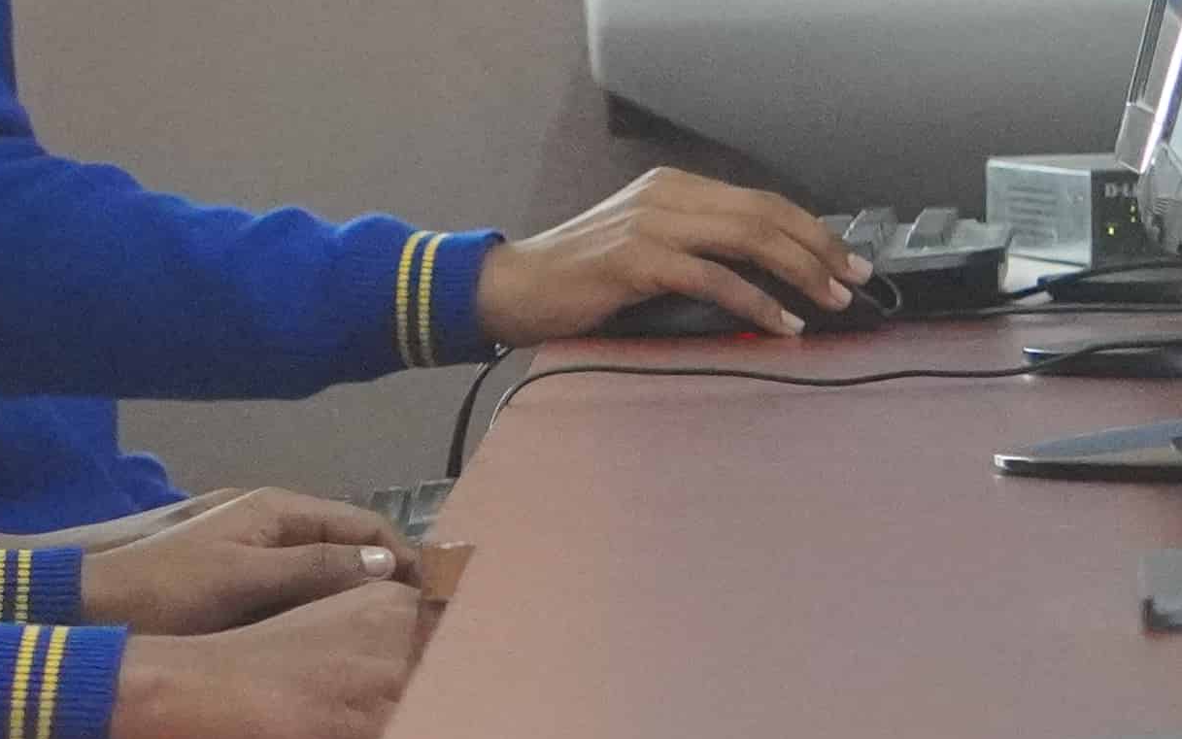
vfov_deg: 3.1
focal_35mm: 430
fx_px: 13838
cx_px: -766
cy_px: 533
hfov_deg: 4.8
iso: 3200
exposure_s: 1/160
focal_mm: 57
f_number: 4.5
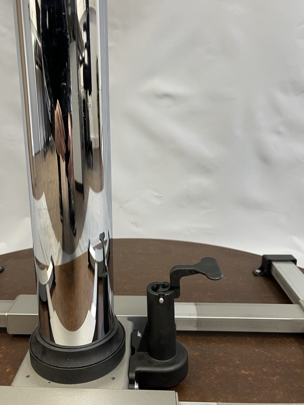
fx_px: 351
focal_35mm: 30
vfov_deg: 60.0
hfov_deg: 46.7
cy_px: 201
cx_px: 132
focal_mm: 5.1
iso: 100
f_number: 1.6
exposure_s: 1/50
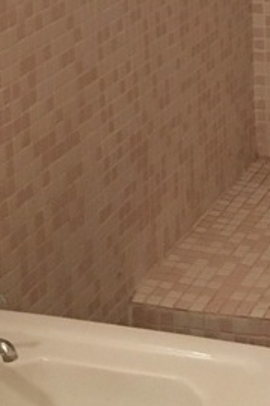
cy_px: -151
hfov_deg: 11.2
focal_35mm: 121
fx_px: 1363
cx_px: 287
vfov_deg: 15.9
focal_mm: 4.15
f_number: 2.2
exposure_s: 1/20
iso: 200
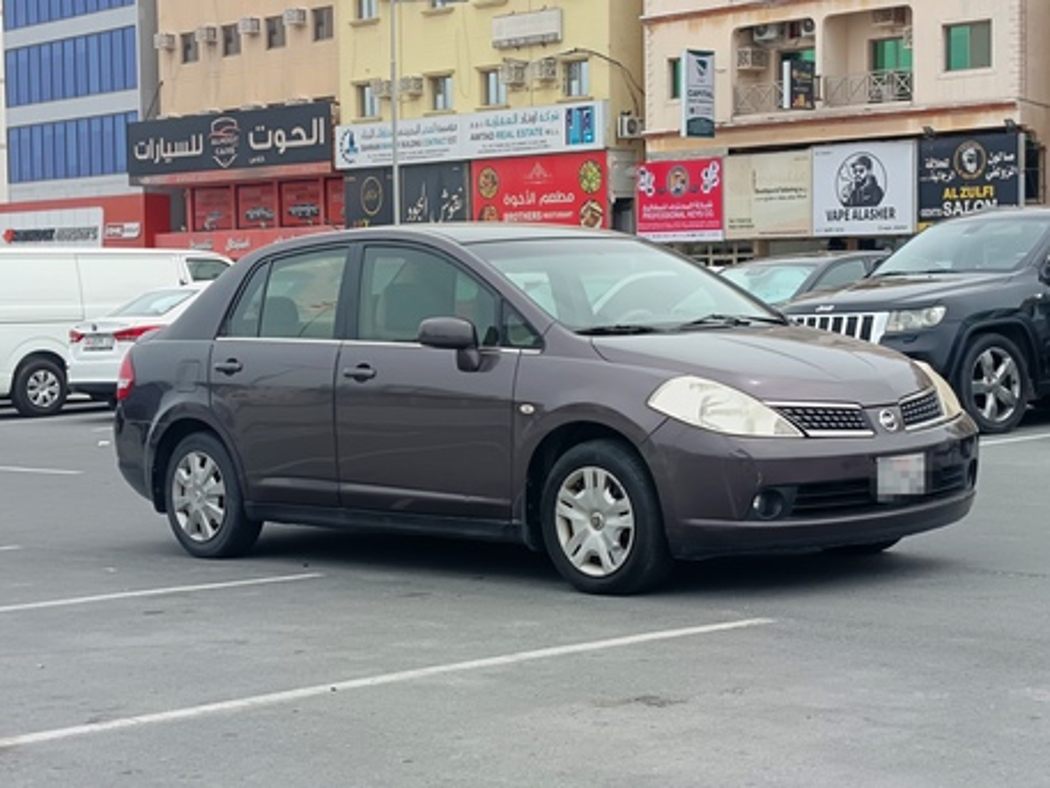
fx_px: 2185
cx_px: 525
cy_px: 394
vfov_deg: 20.4
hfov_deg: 27.0
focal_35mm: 72
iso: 100
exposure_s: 1/335
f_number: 1.75
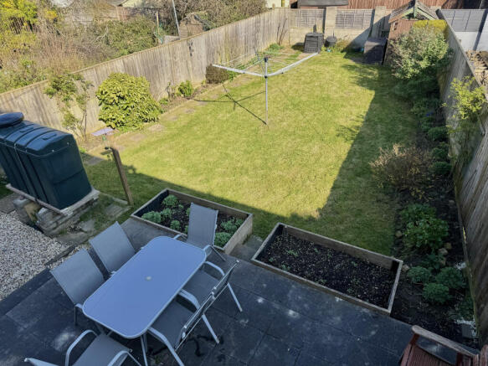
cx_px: 244
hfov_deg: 71.6
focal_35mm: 24
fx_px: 338
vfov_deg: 56.8
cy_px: 183
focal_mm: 6.76
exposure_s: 1/1812
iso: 80
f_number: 1.78
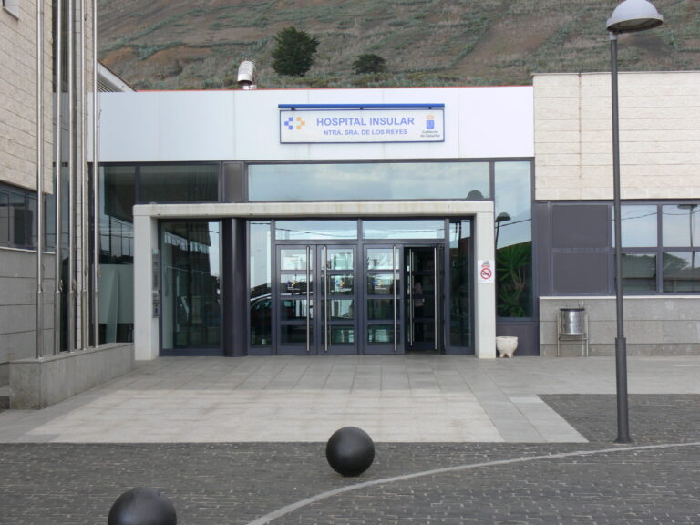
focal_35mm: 67
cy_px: 262
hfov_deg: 29.0
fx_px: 1355
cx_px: 350
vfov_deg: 21.9
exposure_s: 1/100
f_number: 5
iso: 80
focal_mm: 14.1
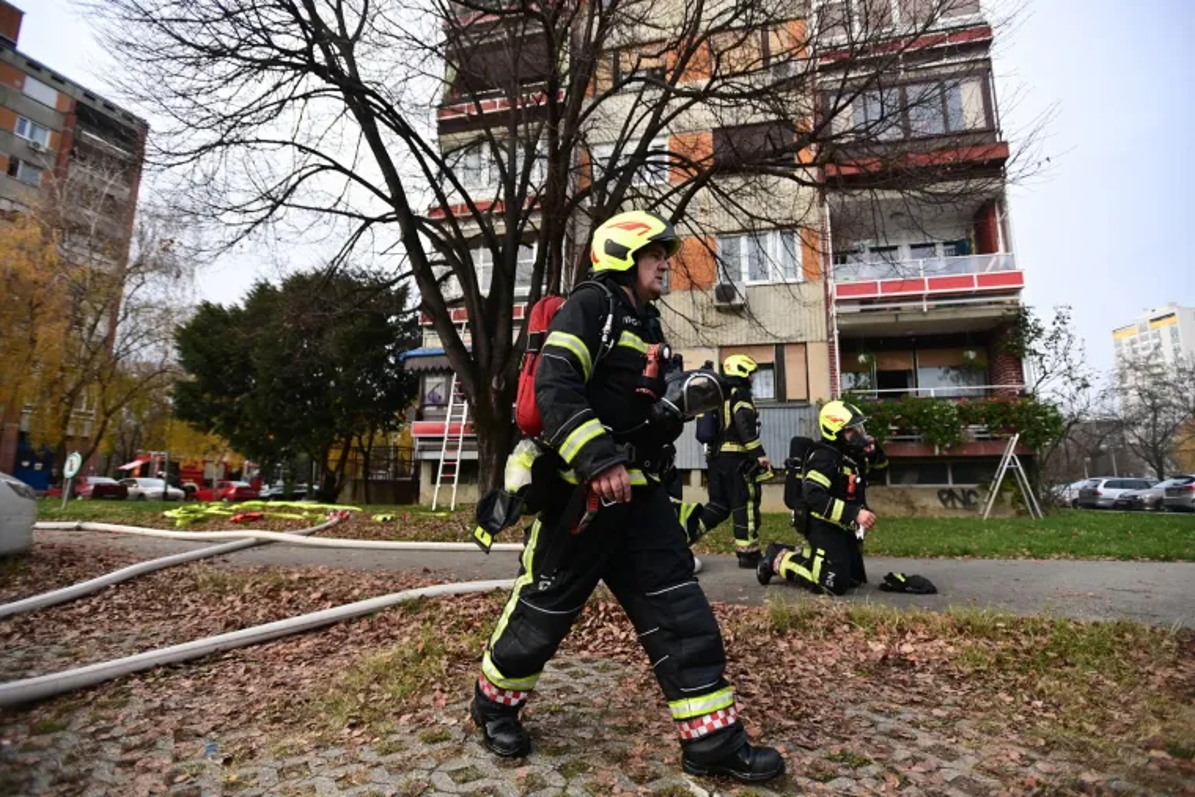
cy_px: 398
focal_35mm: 17
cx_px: 598
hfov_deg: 93.3
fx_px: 564
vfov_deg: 70.5
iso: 500
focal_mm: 17
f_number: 2.8
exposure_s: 1/2000
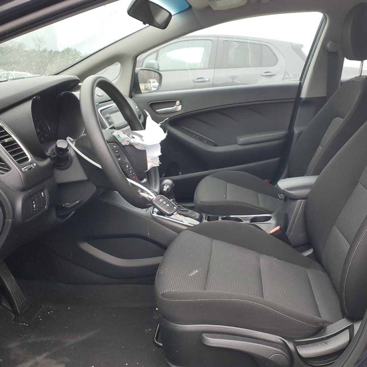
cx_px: 238
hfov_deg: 46.6
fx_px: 420
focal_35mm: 35
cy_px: 165
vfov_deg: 47.1
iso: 96
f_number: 1.5
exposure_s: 1/60.2
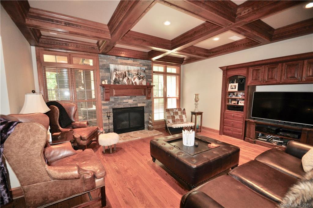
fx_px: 130
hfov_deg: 100.5
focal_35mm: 15
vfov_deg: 77.1
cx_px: 156
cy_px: 104
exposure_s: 1/60
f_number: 3.5
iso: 800
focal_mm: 10
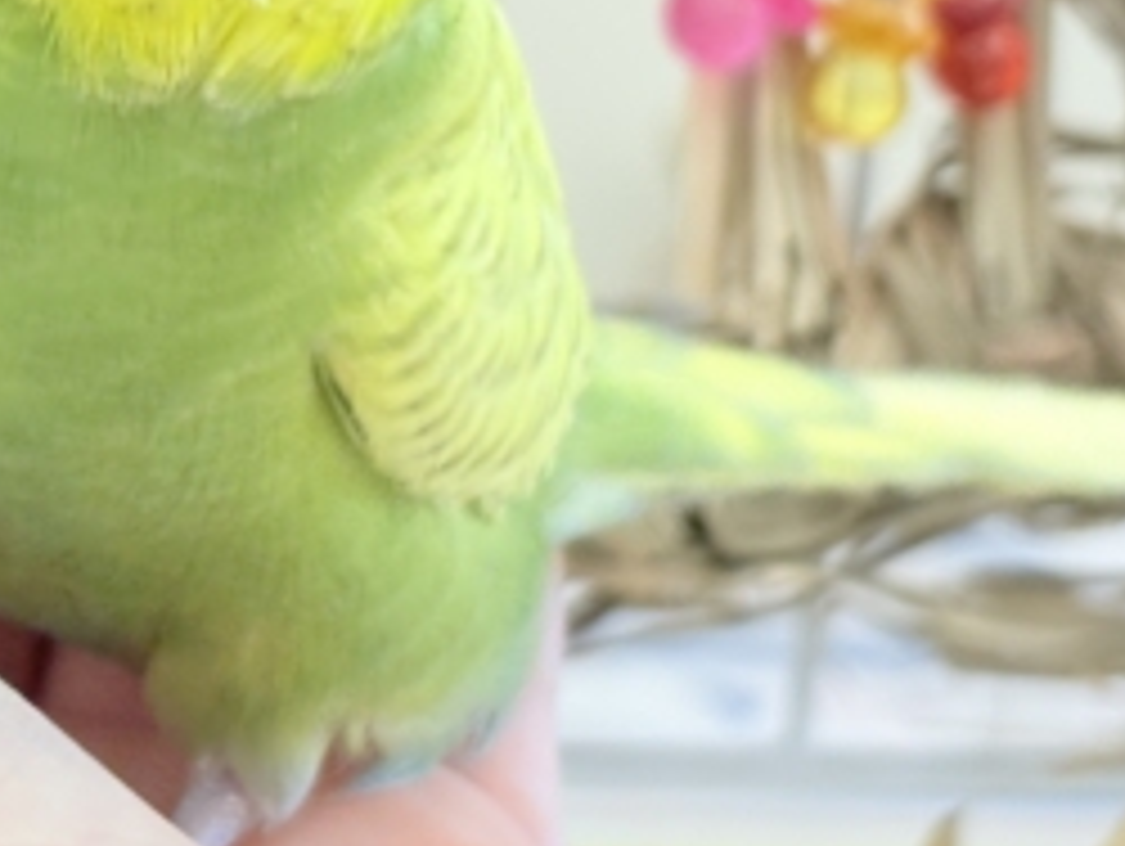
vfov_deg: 11.0
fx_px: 4327
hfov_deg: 14.6
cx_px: 45
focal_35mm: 133
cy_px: -90
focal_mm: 5.96
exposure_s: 1/100
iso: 100
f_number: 1.6
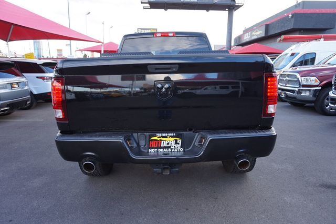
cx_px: 168
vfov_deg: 53.1
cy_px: 112
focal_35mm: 24
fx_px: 224
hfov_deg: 73.8
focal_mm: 16
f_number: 4
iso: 100
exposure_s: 1/60
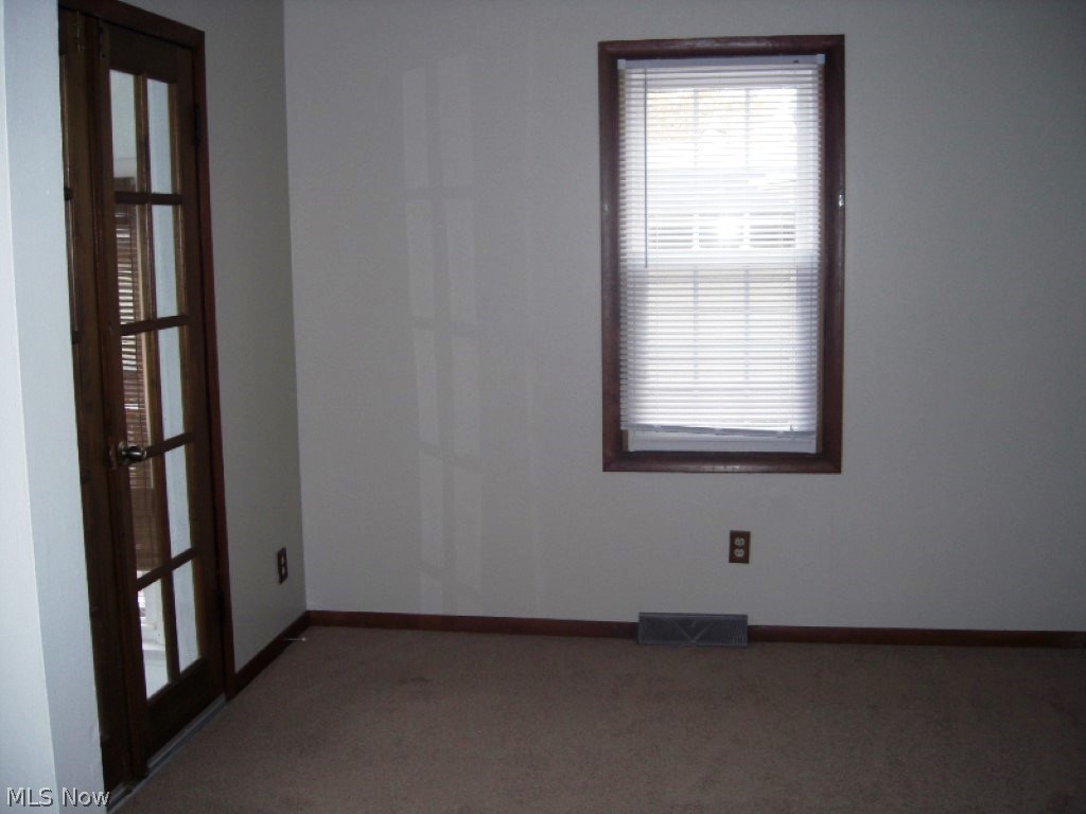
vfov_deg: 37.7
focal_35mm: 38
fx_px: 1192
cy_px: 407
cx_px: 543
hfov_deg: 49.0
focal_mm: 7.9
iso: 200
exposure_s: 1/60
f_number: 2.8
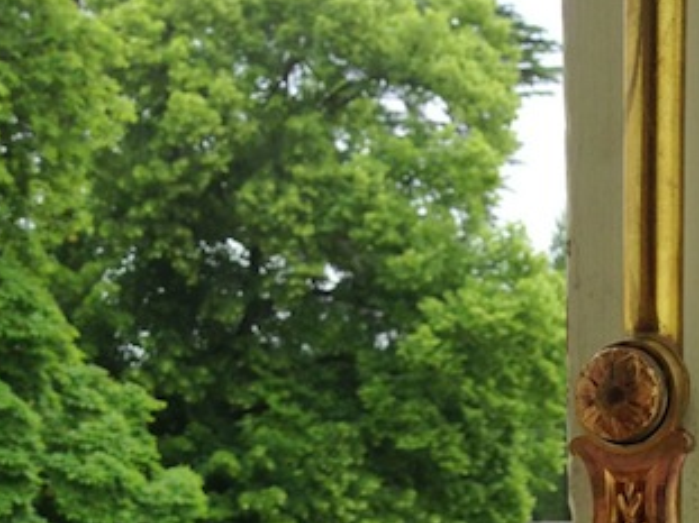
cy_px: 853
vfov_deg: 14.9
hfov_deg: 21.6
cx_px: 530
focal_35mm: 90
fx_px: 1817
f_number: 2.4
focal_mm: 4.28
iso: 50
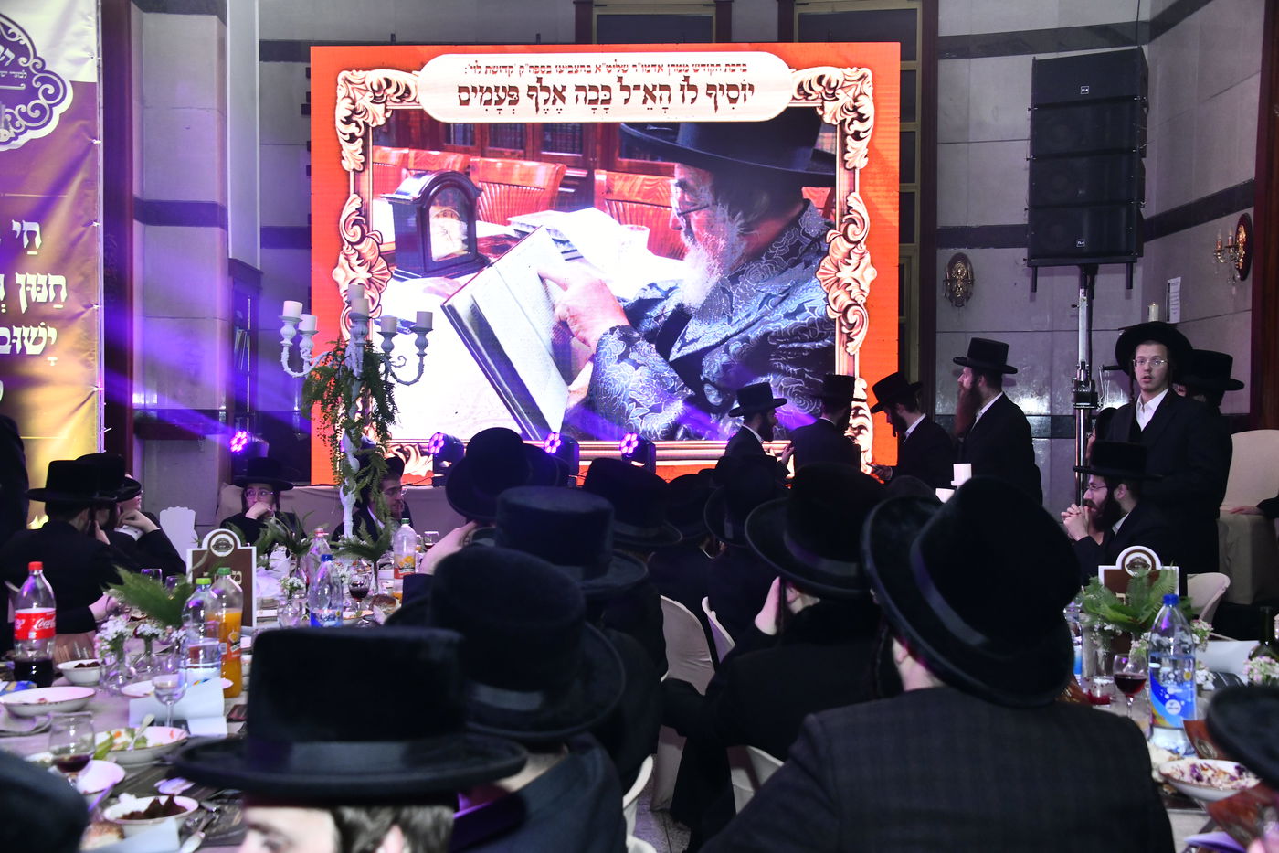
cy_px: 426
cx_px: 640
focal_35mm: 40
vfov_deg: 33.4
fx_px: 1421
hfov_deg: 48.5
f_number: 5.6
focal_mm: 40
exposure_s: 1/100
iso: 1600
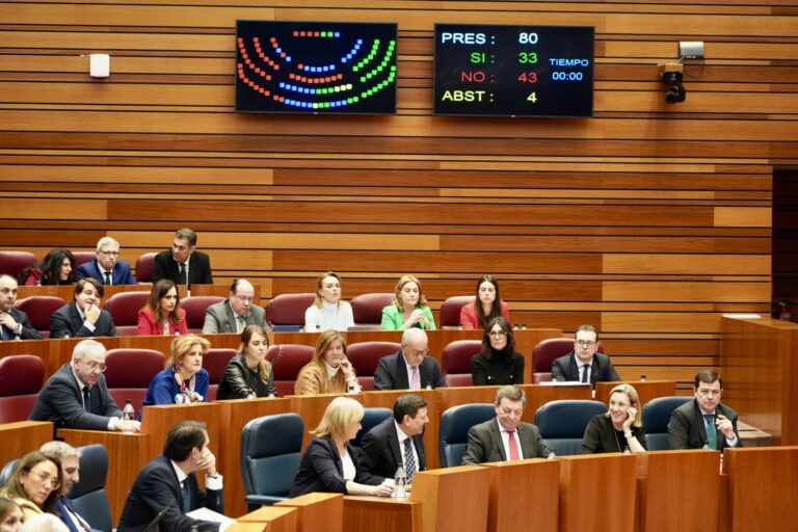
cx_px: 399
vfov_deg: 13.0
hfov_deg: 19.5
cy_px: 266
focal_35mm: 105
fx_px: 2327
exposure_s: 1/320
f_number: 4
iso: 6400
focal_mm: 105
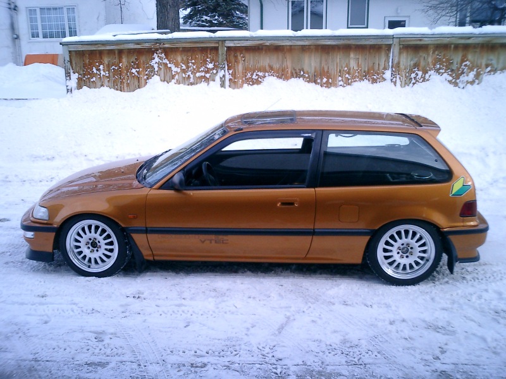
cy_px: 190
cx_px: 253
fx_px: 526
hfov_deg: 51.4
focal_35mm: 36
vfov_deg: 39.7
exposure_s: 1/800
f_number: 3.2
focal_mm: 7.5
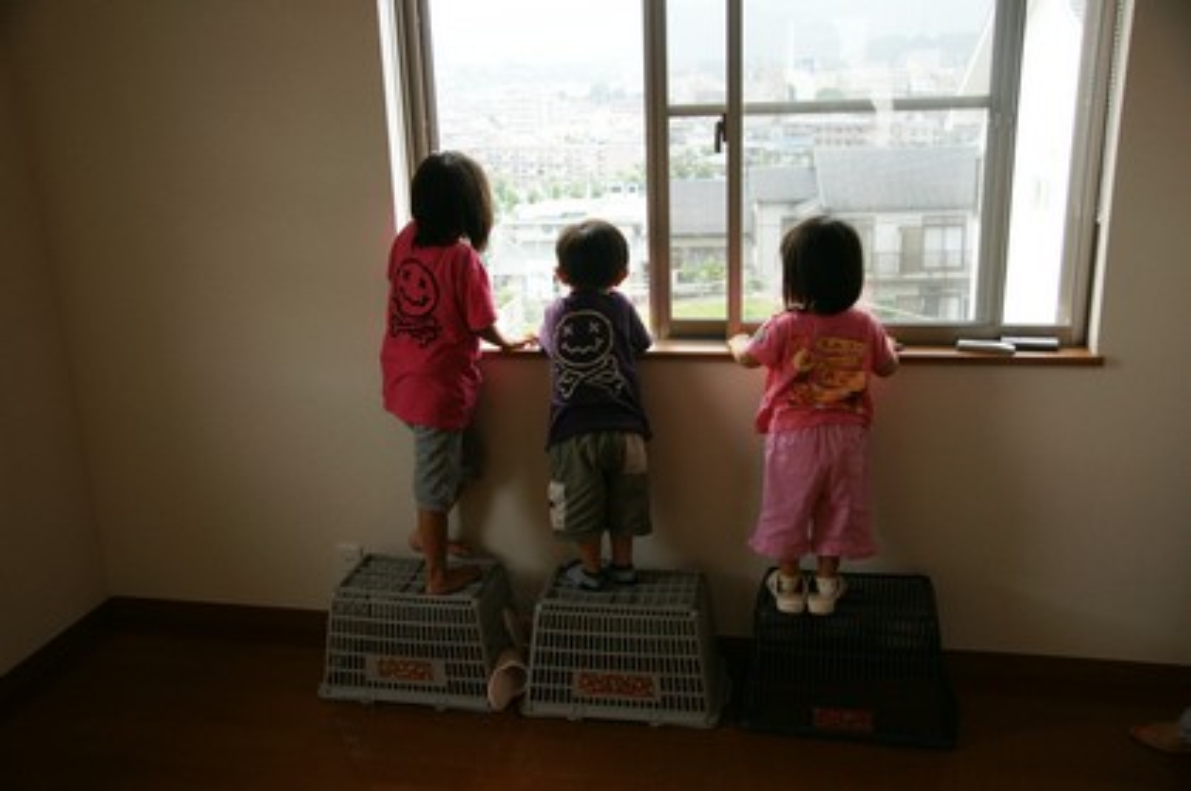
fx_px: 991
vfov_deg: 43.5
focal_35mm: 30
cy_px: 396
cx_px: 596
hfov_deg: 62.0
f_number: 4
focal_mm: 20
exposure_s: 1/125
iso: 500
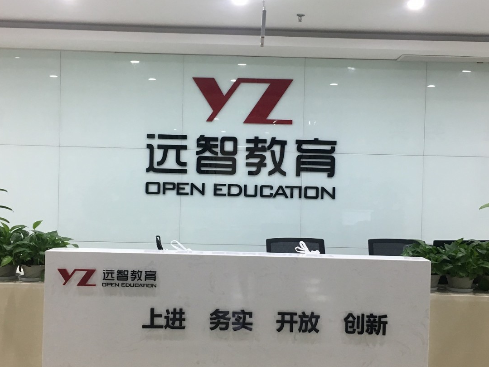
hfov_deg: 43.9
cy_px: 184
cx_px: 249
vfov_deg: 33.6
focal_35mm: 43
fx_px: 607
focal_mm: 4.15
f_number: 2.2
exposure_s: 1/33
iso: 100
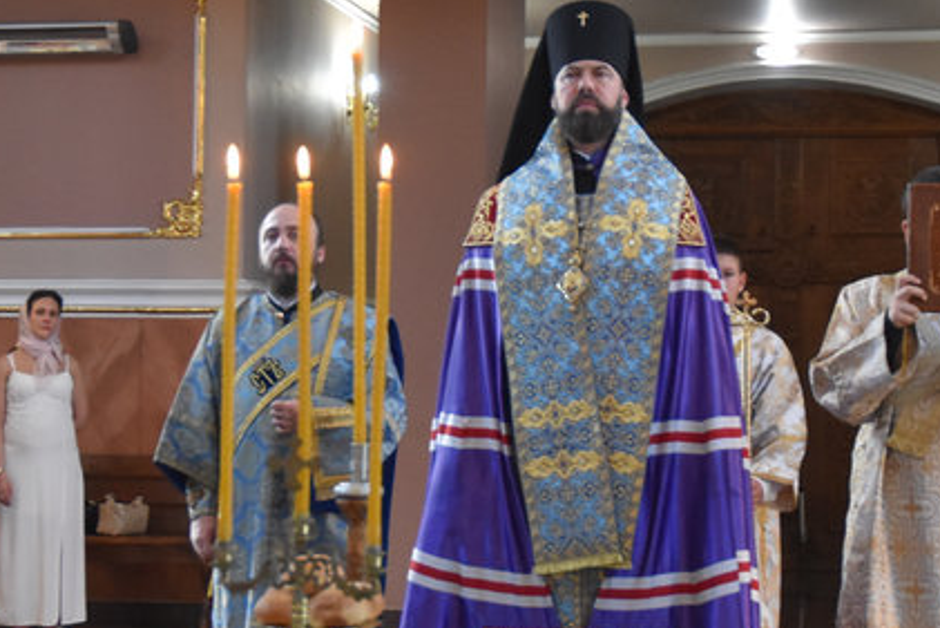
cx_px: 435
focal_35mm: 91
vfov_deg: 15.0
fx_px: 2382
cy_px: 316
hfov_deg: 22.3
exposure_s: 1/125
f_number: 3.8
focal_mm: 25
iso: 2000
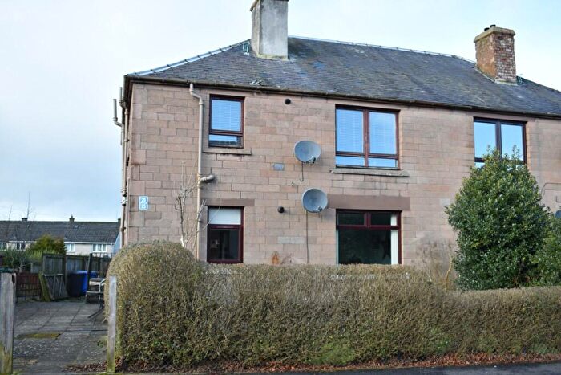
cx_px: 280
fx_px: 561
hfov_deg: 53.1
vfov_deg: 36.9
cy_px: 188
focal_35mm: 36
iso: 100
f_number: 5
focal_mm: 24
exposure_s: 1/100
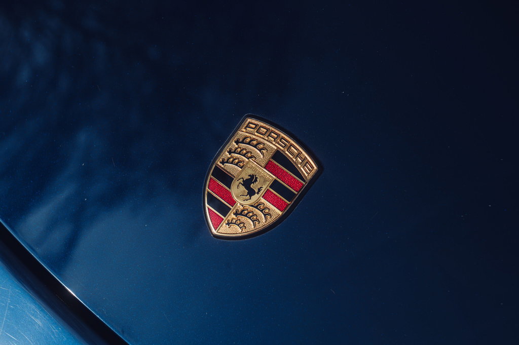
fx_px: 1008
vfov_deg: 19.4
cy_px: 172
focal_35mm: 70
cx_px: 260
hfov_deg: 28.9
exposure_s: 1/125
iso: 100
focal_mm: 70
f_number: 7.1
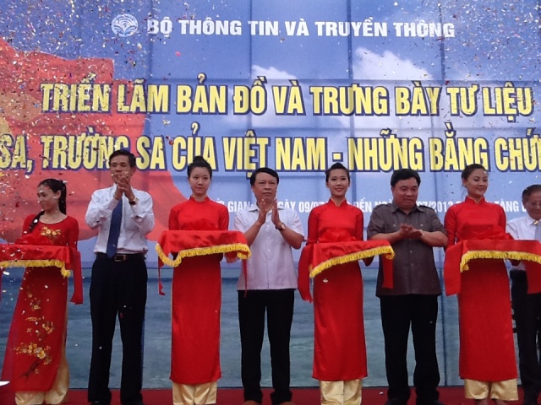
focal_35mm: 32
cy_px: 202
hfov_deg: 56.8
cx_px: 270
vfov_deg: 44.2
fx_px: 500
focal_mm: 2.03
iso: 64
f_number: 2.4
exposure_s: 1/250
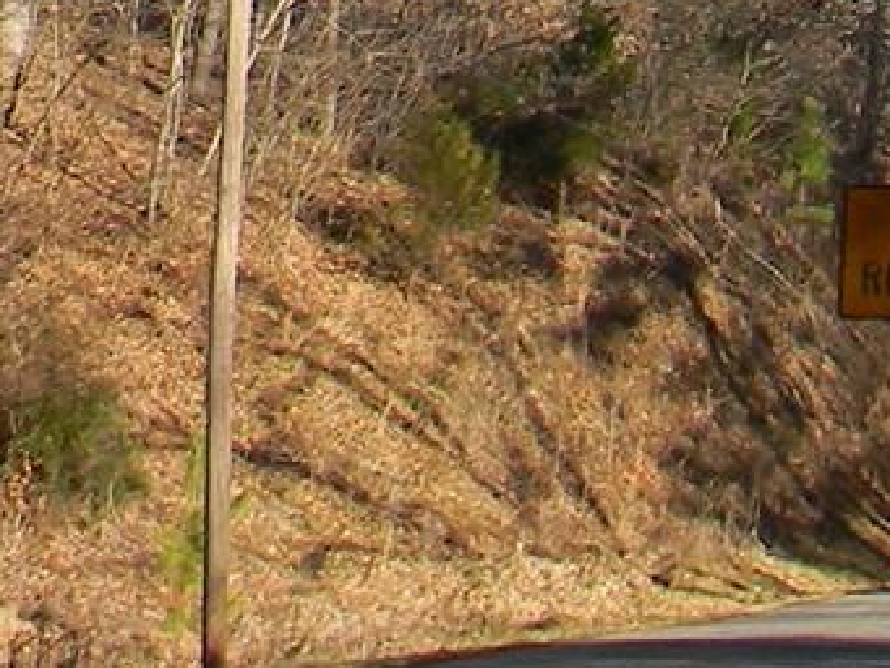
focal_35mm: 216
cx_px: 1503
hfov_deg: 8.8
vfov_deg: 6.5
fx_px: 5555
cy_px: -1072
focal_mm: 6.4
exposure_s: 1/388
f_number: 3.7
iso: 80
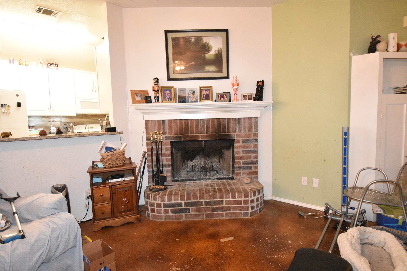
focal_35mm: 20
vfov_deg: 63.2
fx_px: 220
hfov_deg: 85.4
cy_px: 136
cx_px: 204
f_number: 3.8
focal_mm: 13
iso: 6400
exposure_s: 1/200
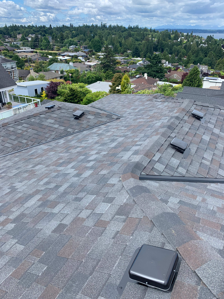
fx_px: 224
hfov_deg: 53.1
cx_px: 112
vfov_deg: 67.3
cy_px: 150
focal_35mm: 26
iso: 25
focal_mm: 4.25
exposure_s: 1/1282
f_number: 1.8
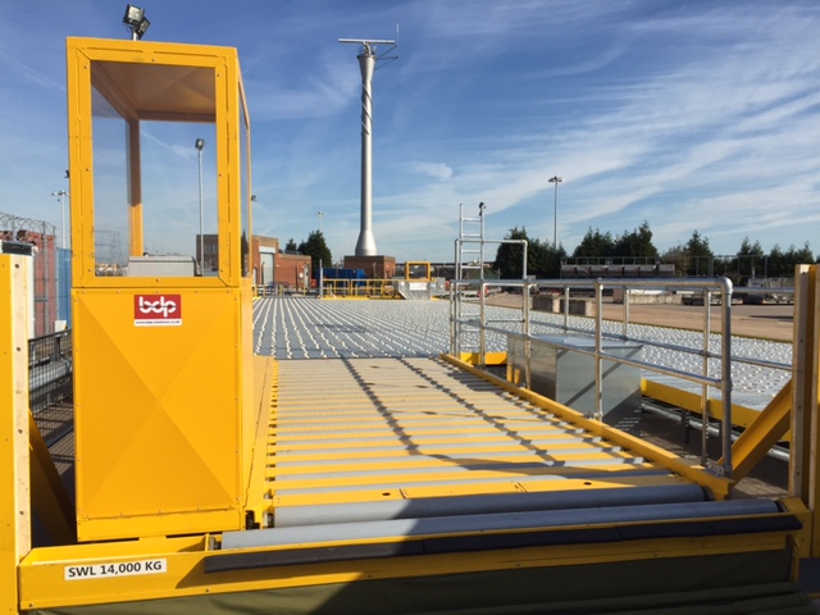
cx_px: 410
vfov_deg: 48.2
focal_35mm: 29
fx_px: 687
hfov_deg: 61.7
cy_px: 308
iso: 32
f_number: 2.2
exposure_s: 1/2326
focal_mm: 4.15
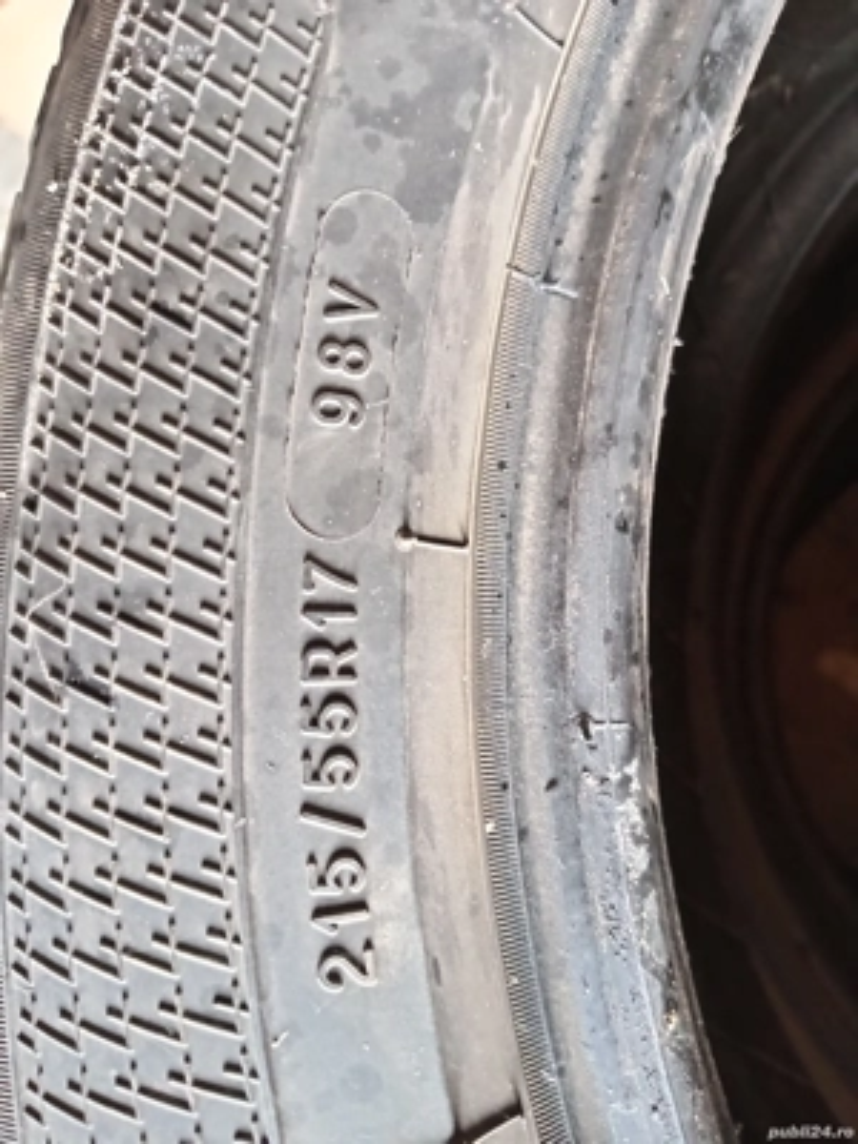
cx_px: 429
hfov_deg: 51.4
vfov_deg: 65.3
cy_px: 572
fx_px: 892
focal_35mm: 27
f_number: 1.8
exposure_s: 1/16.7
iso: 2508
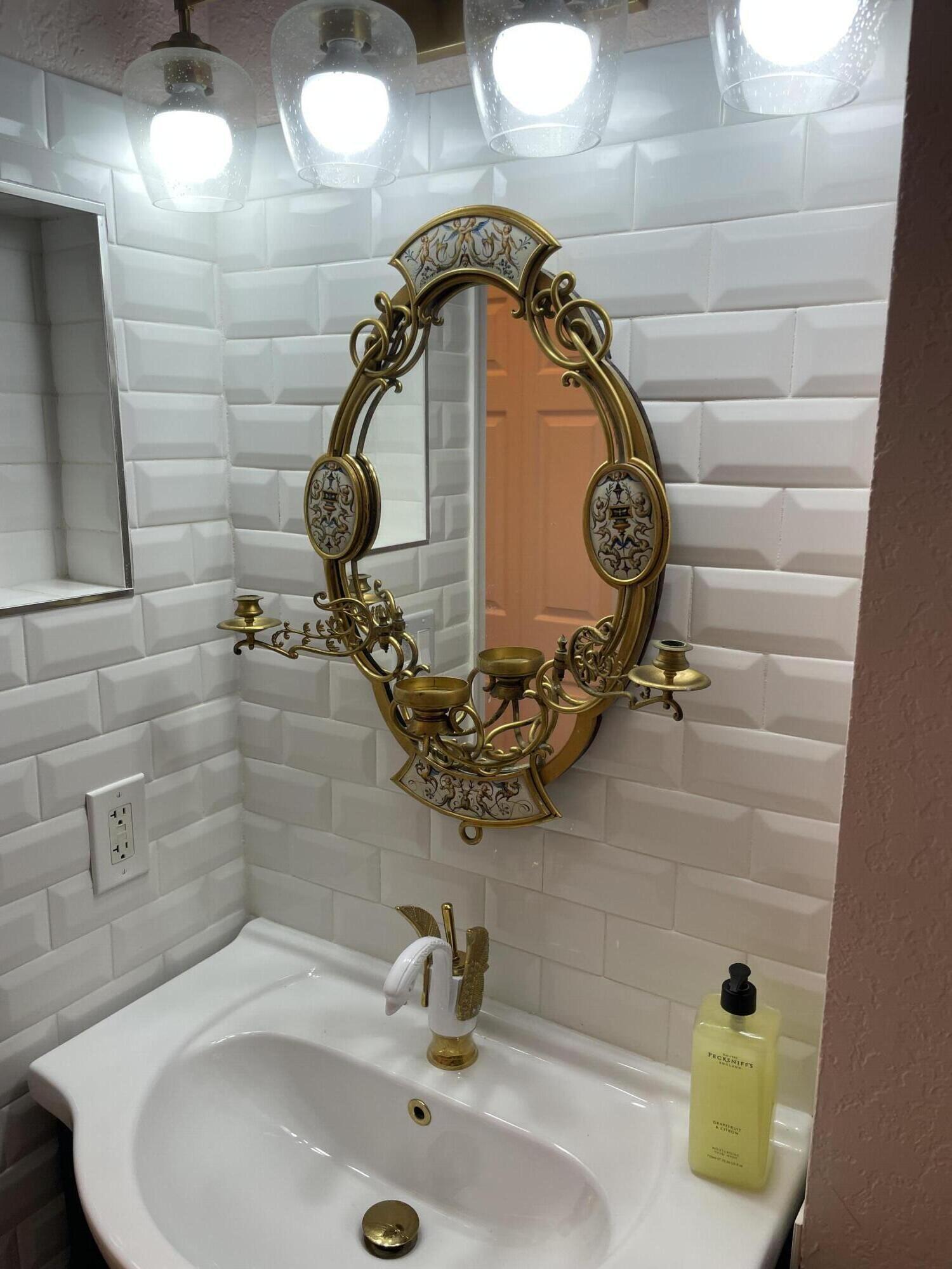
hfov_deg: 53.1
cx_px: 476
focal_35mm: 26
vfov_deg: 67.3
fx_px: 953
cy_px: 634
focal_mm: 4.2
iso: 32
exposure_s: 1/124
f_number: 1.6
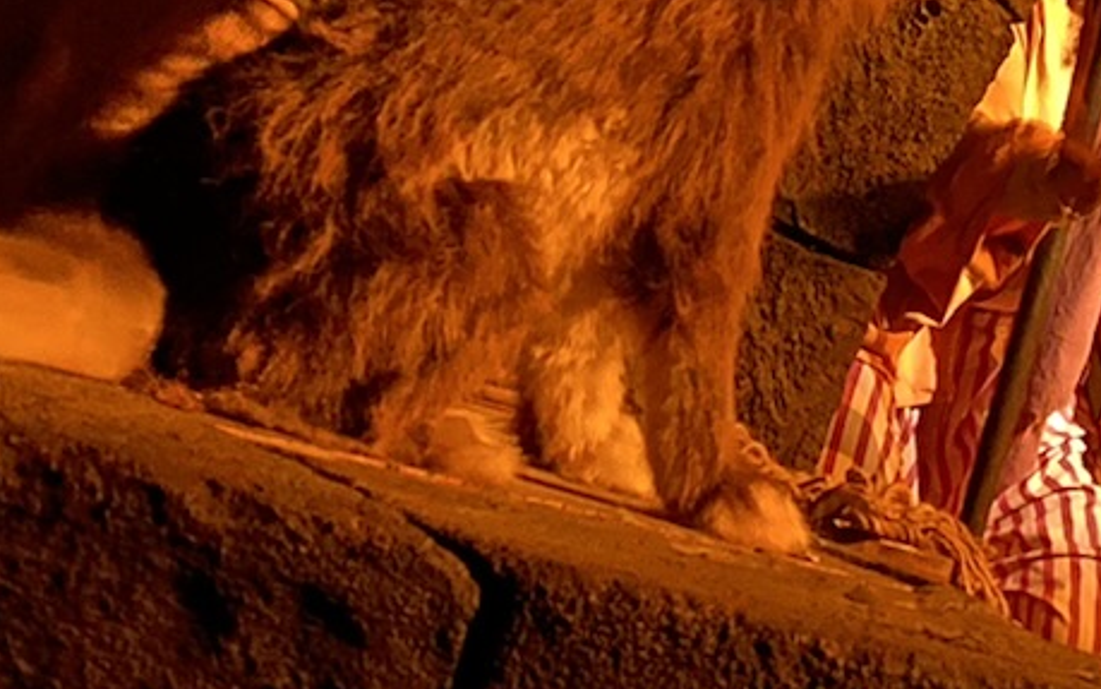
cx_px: 993
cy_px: -7
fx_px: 3241
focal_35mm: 108
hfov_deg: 18.9
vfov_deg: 12.0
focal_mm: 4.25
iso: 800
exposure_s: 1/2
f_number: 1.8
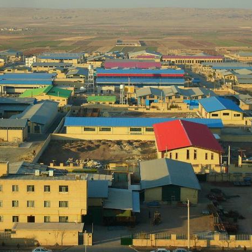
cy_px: 126
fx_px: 840
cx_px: 106
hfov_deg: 17.1
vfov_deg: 17.1
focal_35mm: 102
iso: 100
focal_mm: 14.3
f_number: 4.6
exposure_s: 1/320
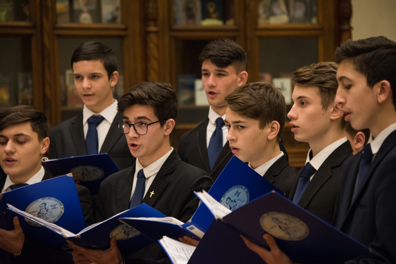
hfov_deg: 11.4
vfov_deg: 7.6
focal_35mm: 180
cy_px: 132
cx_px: 198
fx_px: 1981
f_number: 5.6
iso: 4000
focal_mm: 180
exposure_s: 1/60
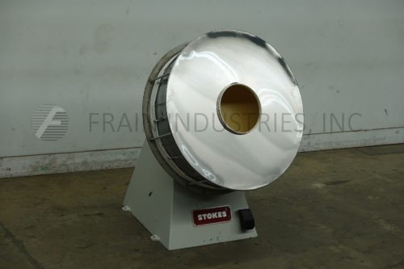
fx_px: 931
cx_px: 202
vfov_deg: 16.4
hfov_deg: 24.5
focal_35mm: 83
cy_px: 134
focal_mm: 30.26
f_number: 4
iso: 160
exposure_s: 1/100
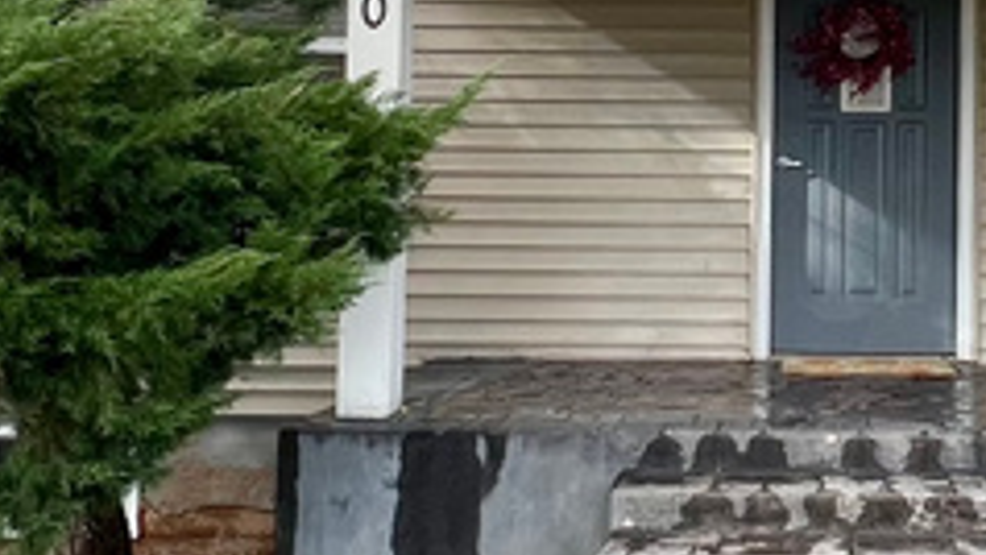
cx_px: 841
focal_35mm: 61
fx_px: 1595
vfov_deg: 19.6
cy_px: 162
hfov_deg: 33.0
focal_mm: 1.57
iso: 32
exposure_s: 1/103
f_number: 1.8
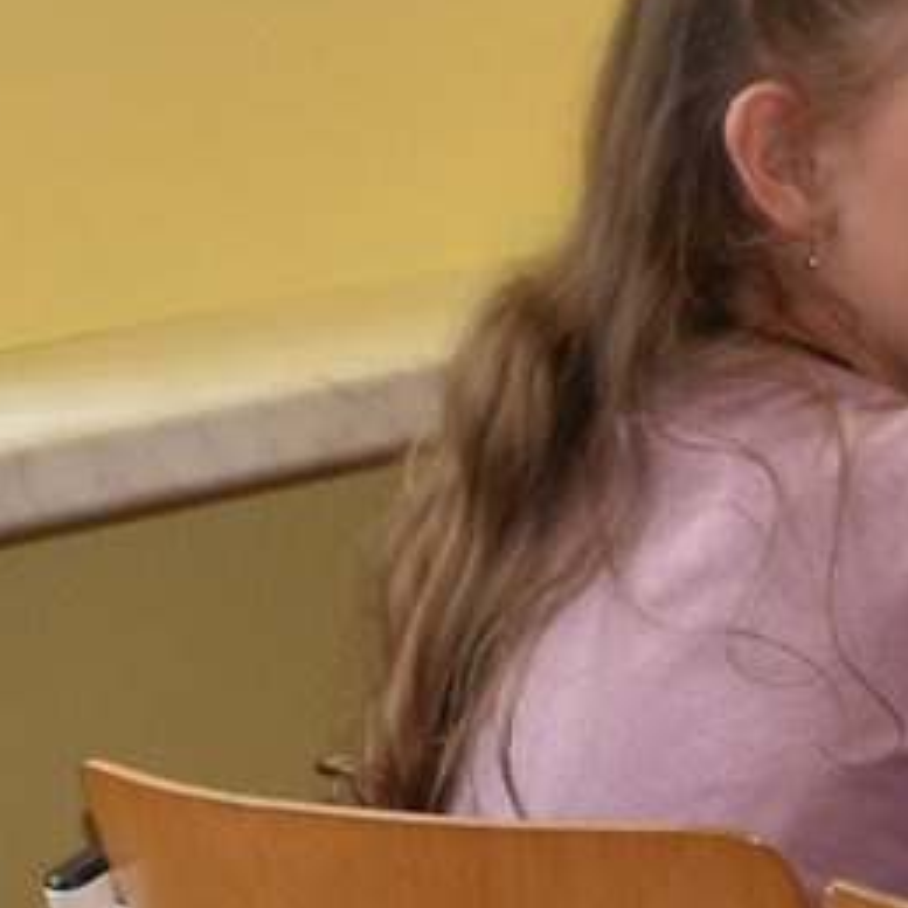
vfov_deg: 7.1
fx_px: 7309
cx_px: 698
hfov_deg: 7.1
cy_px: 1120
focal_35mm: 246
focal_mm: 25
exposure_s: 1/60
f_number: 4
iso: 160
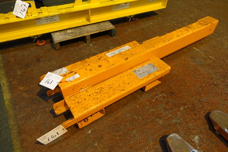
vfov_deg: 53.1
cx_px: 114
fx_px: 152
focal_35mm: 24
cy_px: 76
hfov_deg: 73.7
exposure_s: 1/30
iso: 250
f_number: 1.8
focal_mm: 8.8
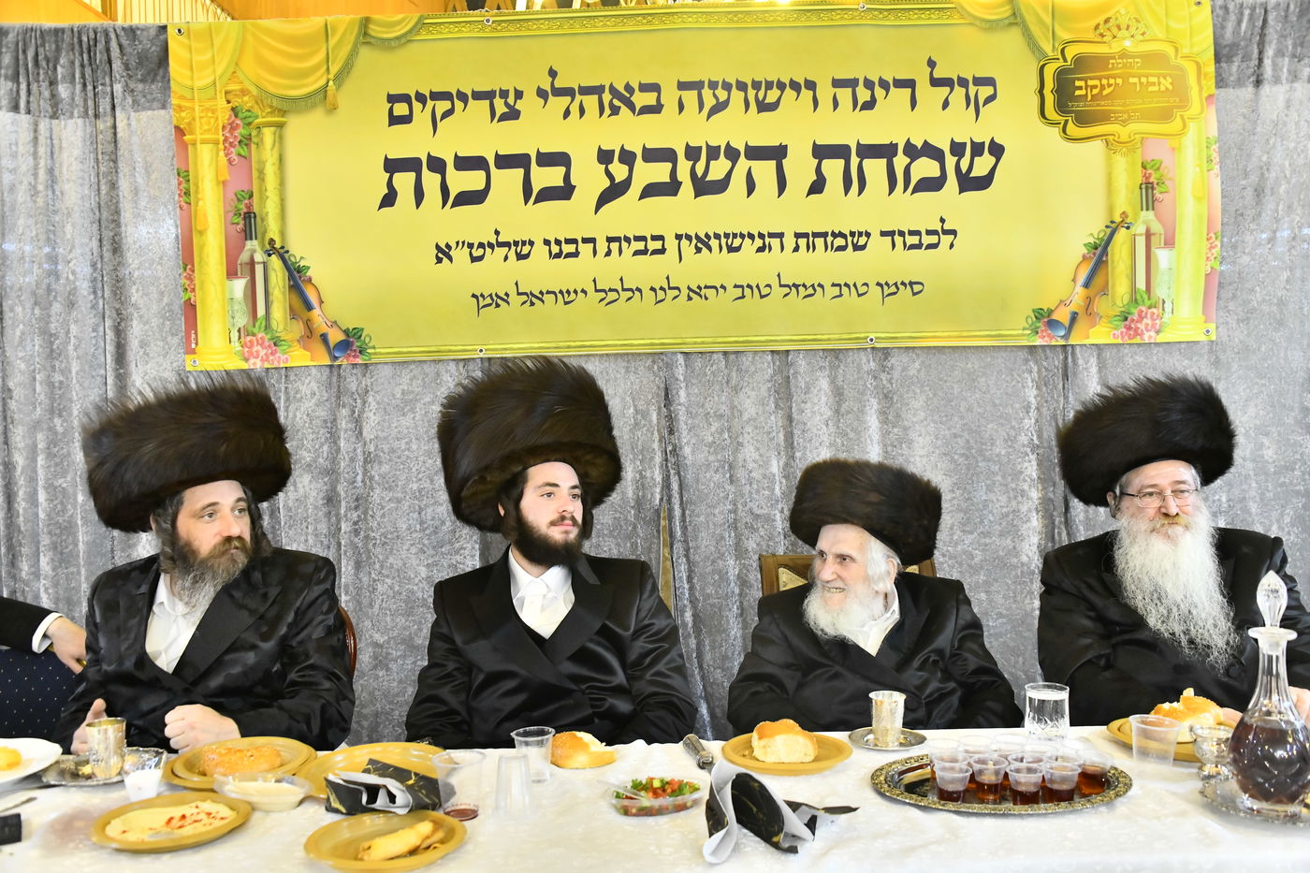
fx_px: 1164
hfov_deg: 58.7
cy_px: 436
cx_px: 655
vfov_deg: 41.1
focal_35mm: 32
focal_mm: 32
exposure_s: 1/100
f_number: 5.6
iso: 4000
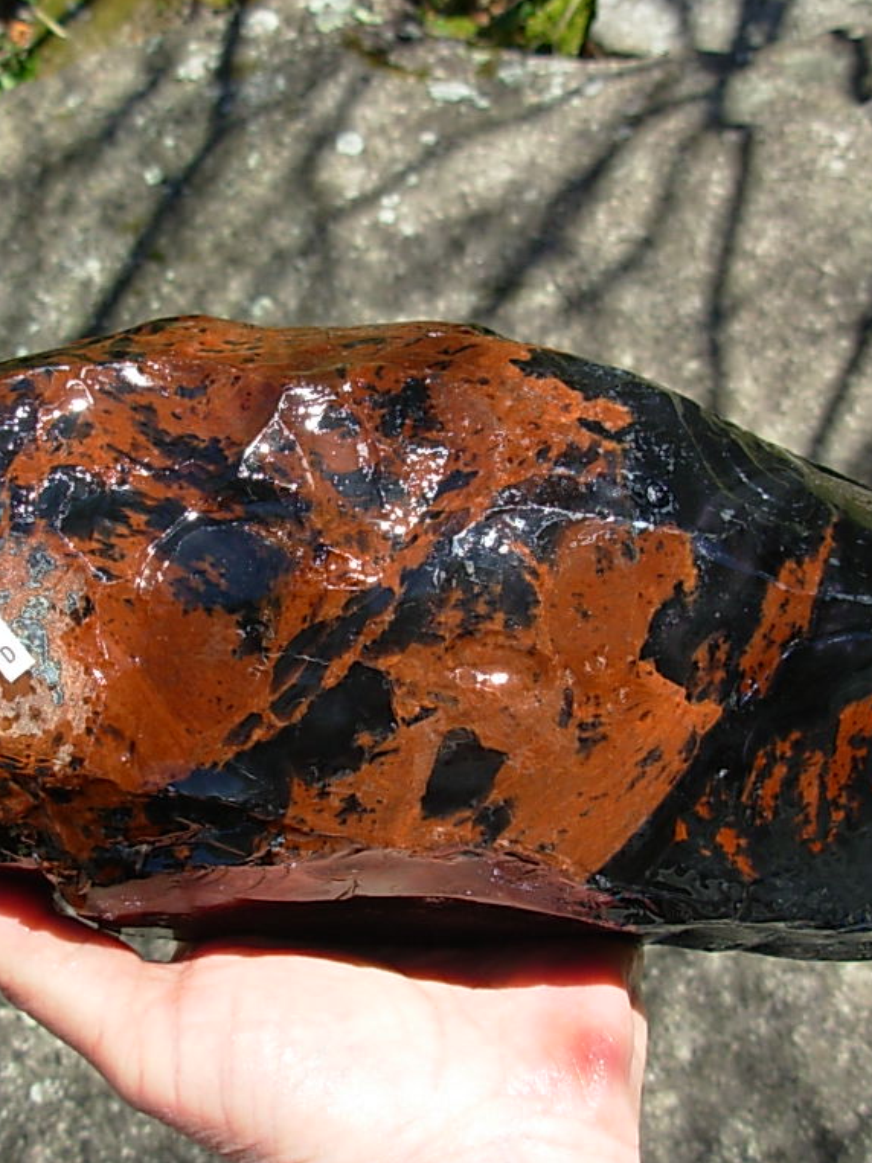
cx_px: 377
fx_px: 1713
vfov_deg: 37.5
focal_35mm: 51
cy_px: 582
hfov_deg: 28.5
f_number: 2.9
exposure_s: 1/704
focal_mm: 6.3
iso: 50
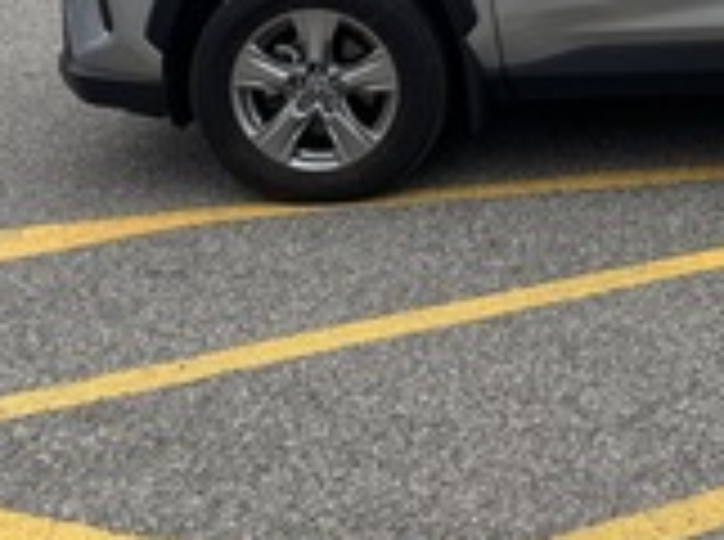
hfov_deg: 26.6
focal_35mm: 68
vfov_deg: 20.0
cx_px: 778
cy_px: -128
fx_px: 1419
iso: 50
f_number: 1.6
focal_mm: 5.96
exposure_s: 1/1751
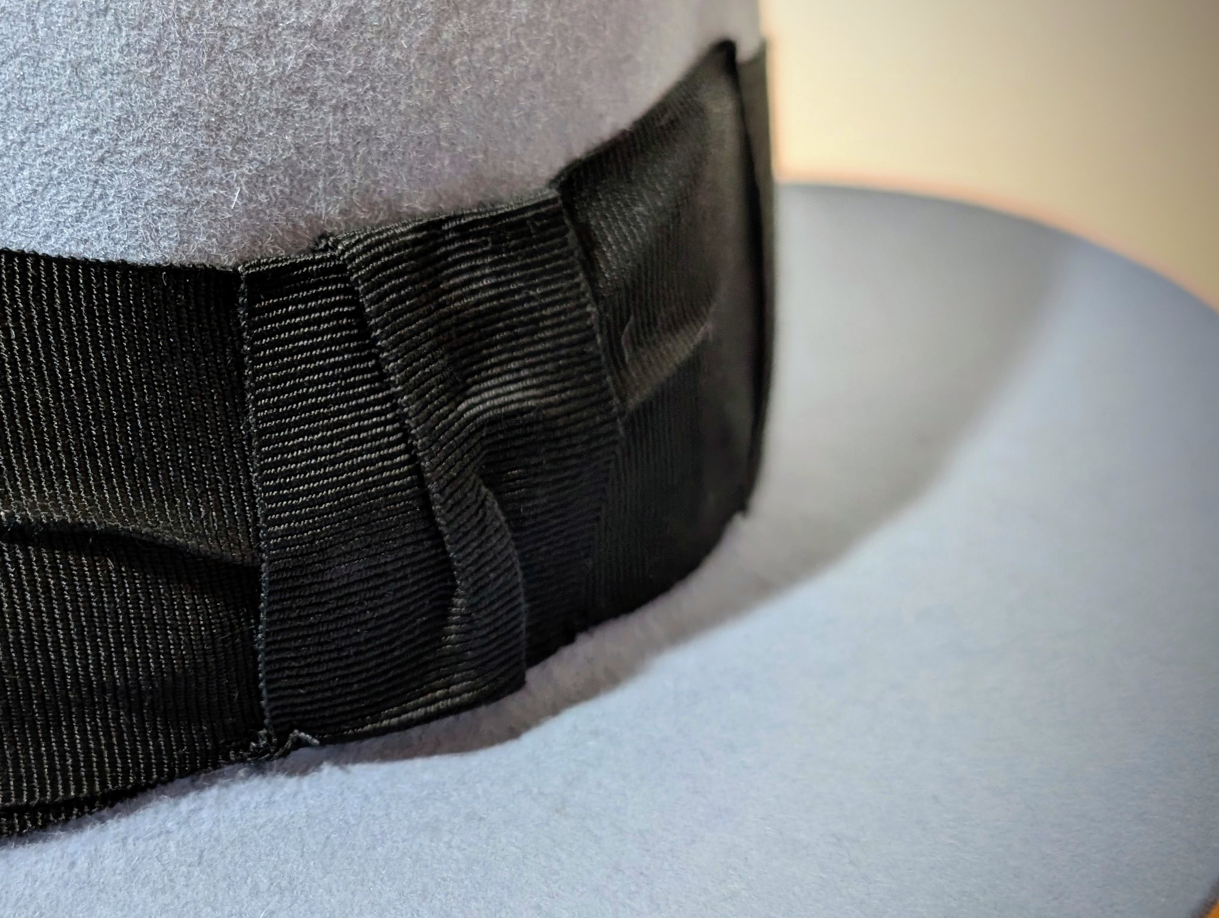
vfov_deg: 30.3
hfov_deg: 38.4
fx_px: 1693
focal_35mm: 48
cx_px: 274
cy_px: 509
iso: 300
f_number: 1.68
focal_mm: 6.9
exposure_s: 1/147
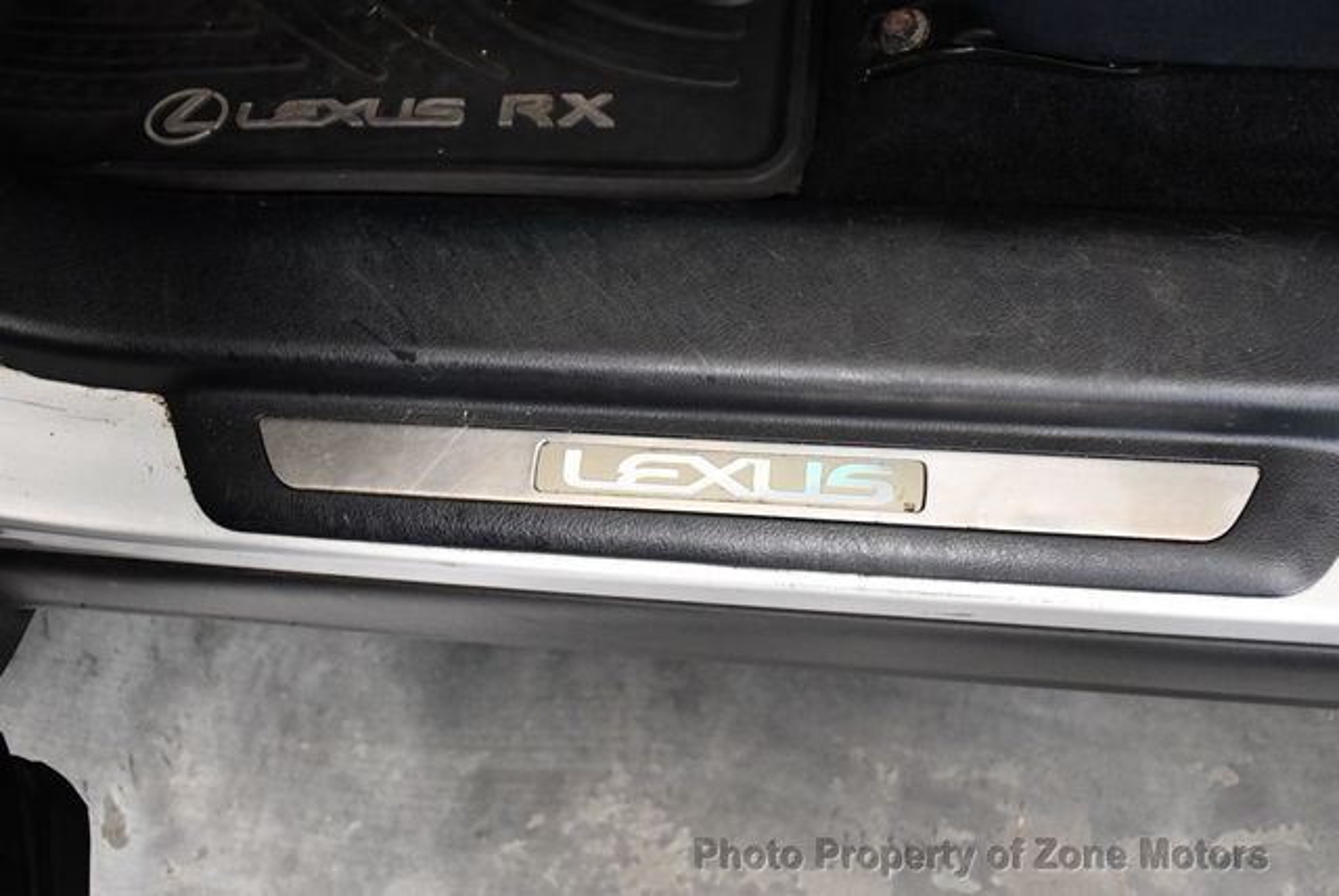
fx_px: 1340
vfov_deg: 36.9
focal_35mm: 36
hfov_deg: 53.1
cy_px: 448
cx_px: 670
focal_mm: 18
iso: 3200
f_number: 3.5
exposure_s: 1/100
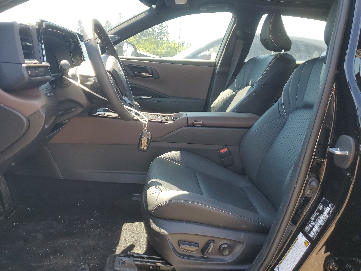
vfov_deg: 53.1
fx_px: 271
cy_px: 136
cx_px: 180
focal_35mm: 26
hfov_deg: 67.3
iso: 50
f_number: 1.5
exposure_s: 1/278
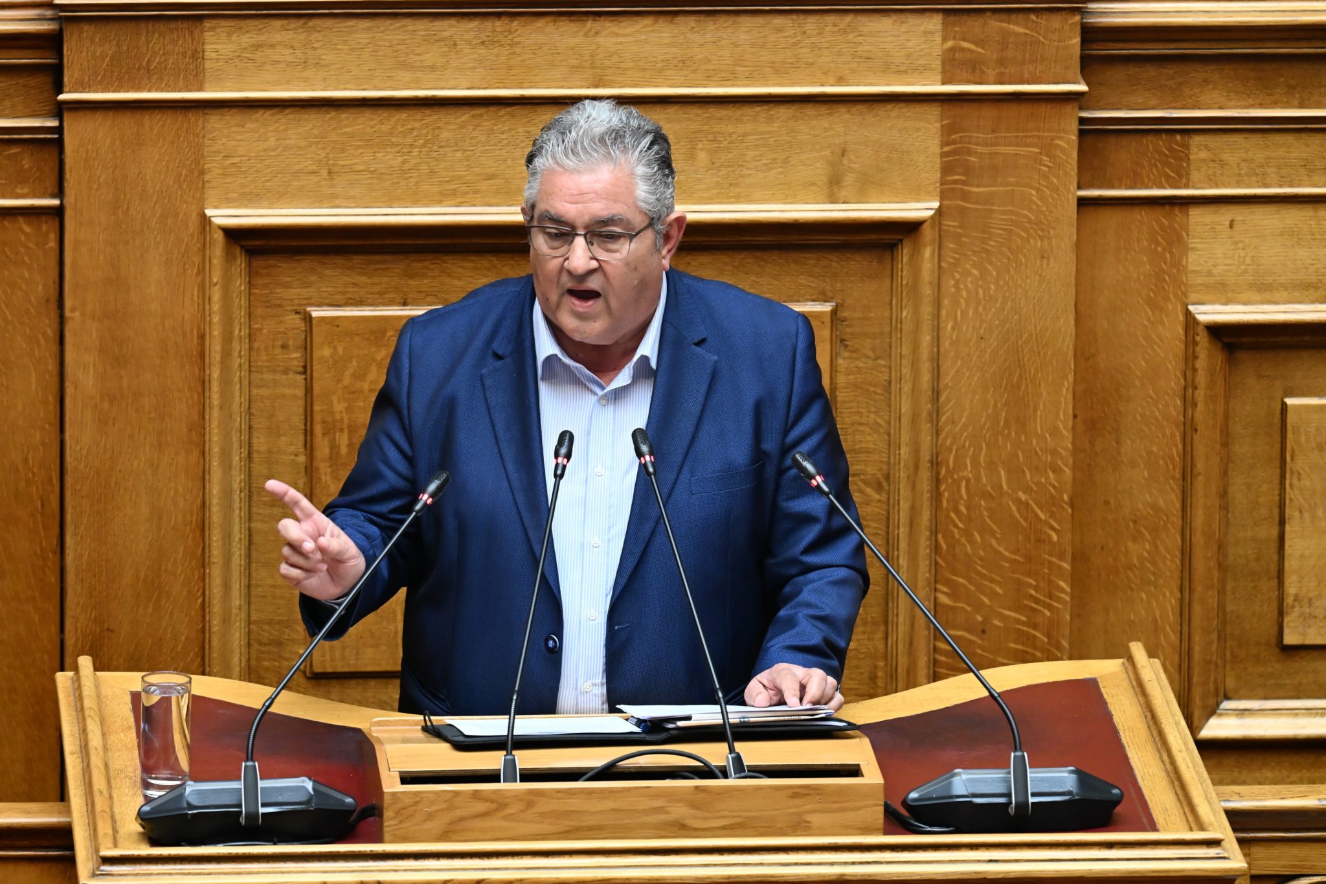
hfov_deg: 5.9
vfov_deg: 3.9
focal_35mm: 350
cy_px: 442
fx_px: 12890
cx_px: 663
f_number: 6
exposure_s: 1/250
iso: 5000
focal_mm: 350
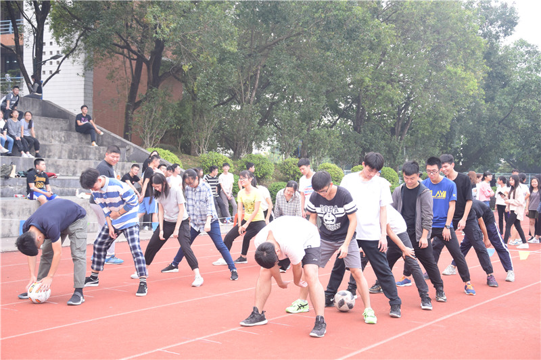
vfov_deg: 26.5
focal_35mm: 51
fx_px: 766
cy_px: 180
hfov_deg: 38.9
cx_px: 270
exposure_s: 1/320
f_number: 4.2
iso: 800
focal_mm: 34
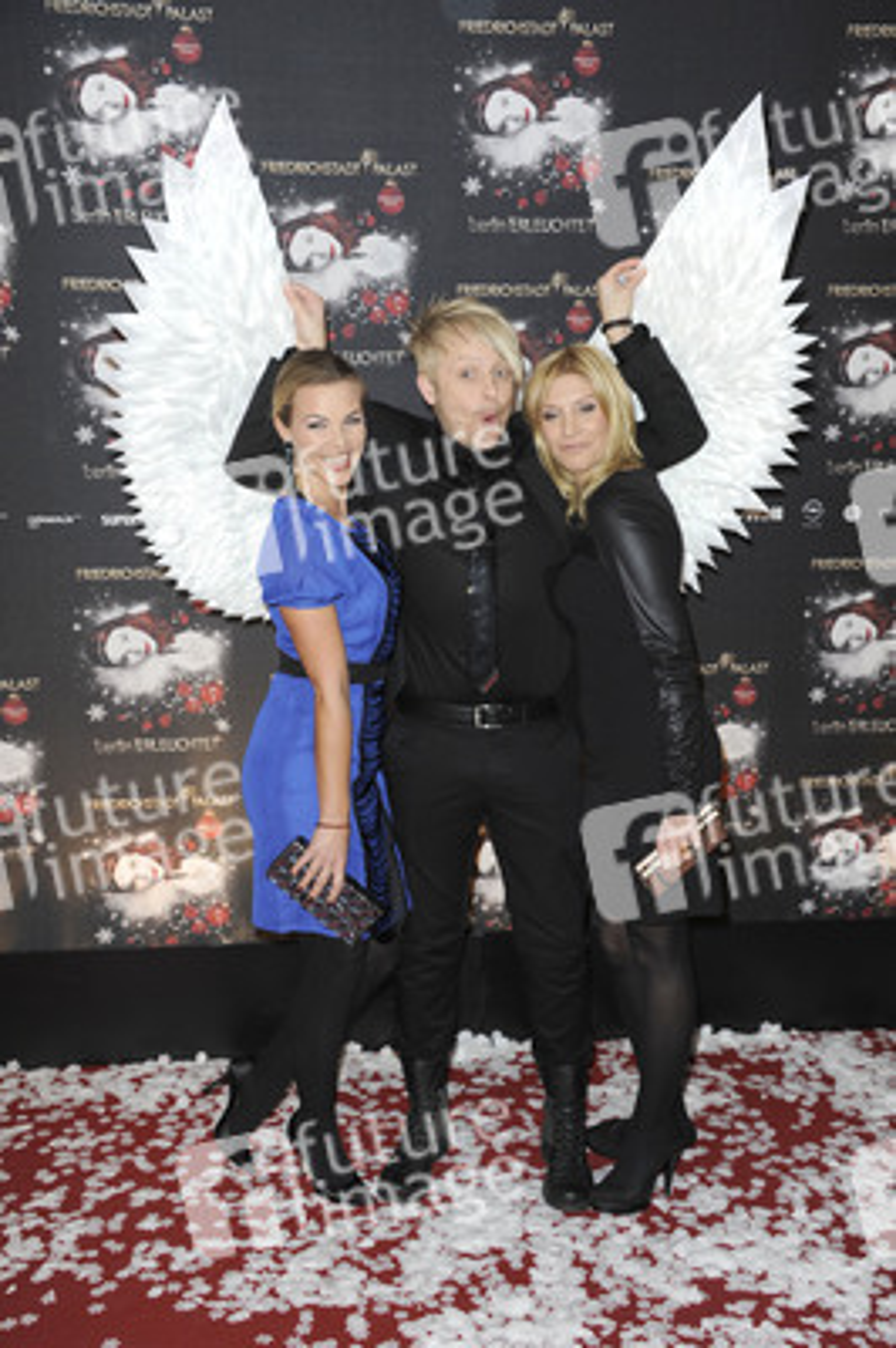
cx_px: 448
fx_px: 1645
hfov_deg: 30.5
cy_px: 674
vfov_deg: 44.5
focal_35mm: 44
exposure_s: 1/250
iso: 500
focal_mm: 44
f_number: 8
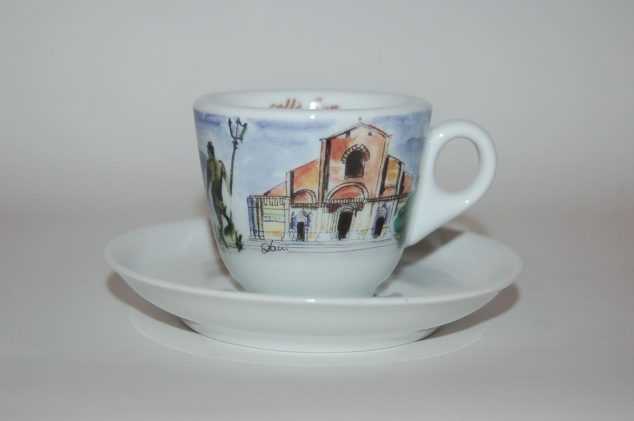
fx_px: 1478
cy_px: 210
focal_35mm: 84
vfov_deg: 16.2
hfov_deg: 24.2
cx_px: 317
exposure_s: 1/60
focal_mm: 56
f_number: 5
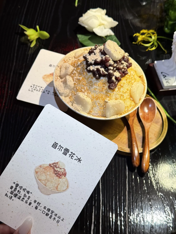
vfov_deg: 39.7
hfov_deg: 30.3
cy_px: 117
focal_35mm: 48
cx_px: 88
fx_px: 325
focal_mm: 6.76
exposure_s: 1/50
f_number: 1.78
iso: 125
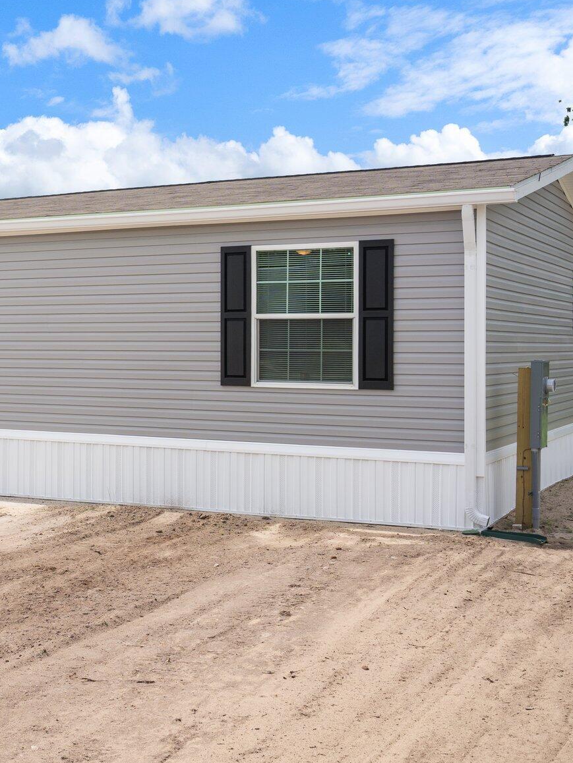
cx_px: 11
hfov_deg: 27.1
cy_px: 352
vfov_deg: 37.5
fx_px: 1125
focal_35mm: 51
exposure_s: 1/200
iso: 320
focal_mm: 30
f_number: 8
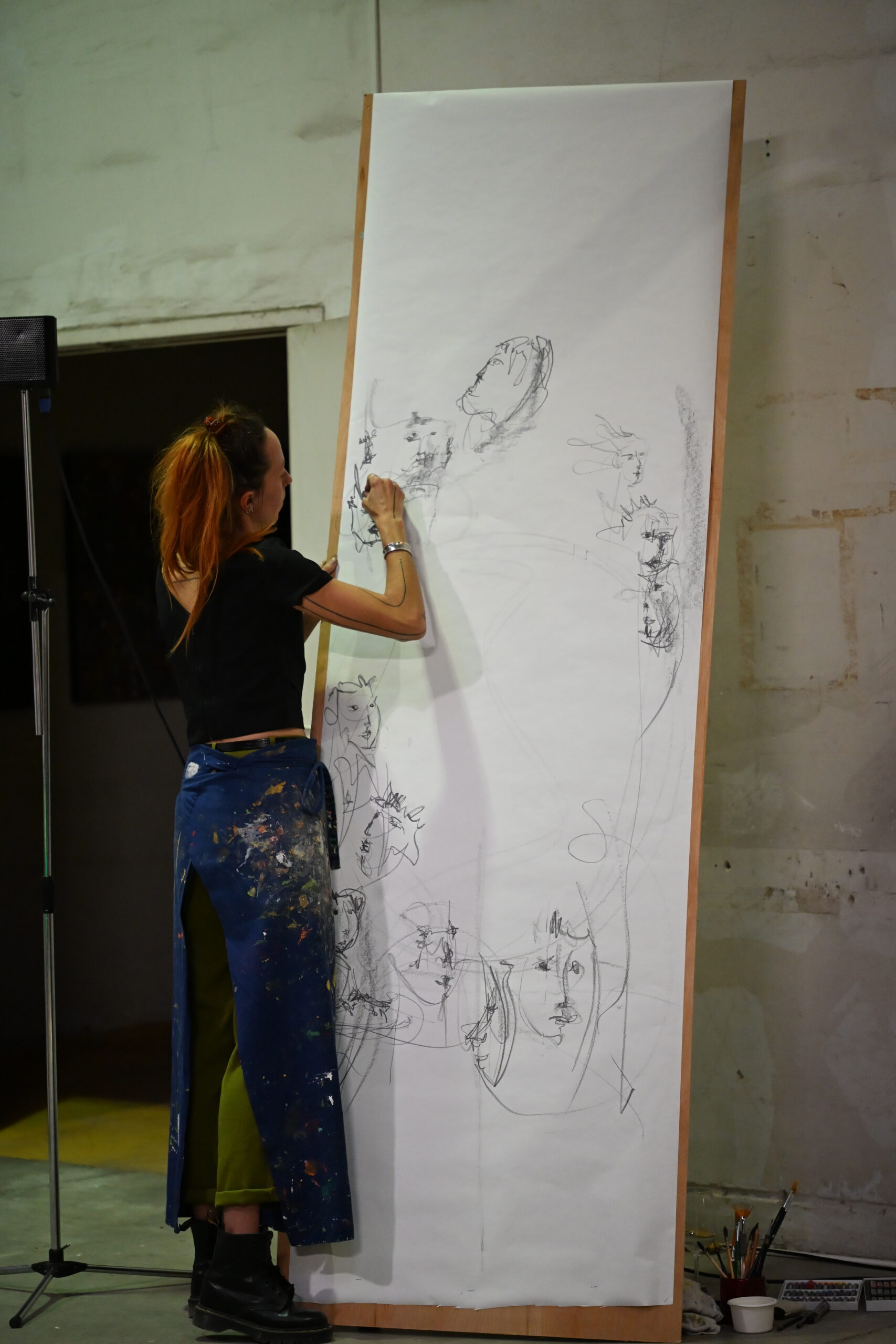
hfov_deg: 13.0
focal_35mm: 105
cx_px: 448
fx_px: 3919
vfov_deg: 19.5
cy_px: 672
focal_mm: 105
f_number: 2.8
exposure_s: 1/250
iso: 4500
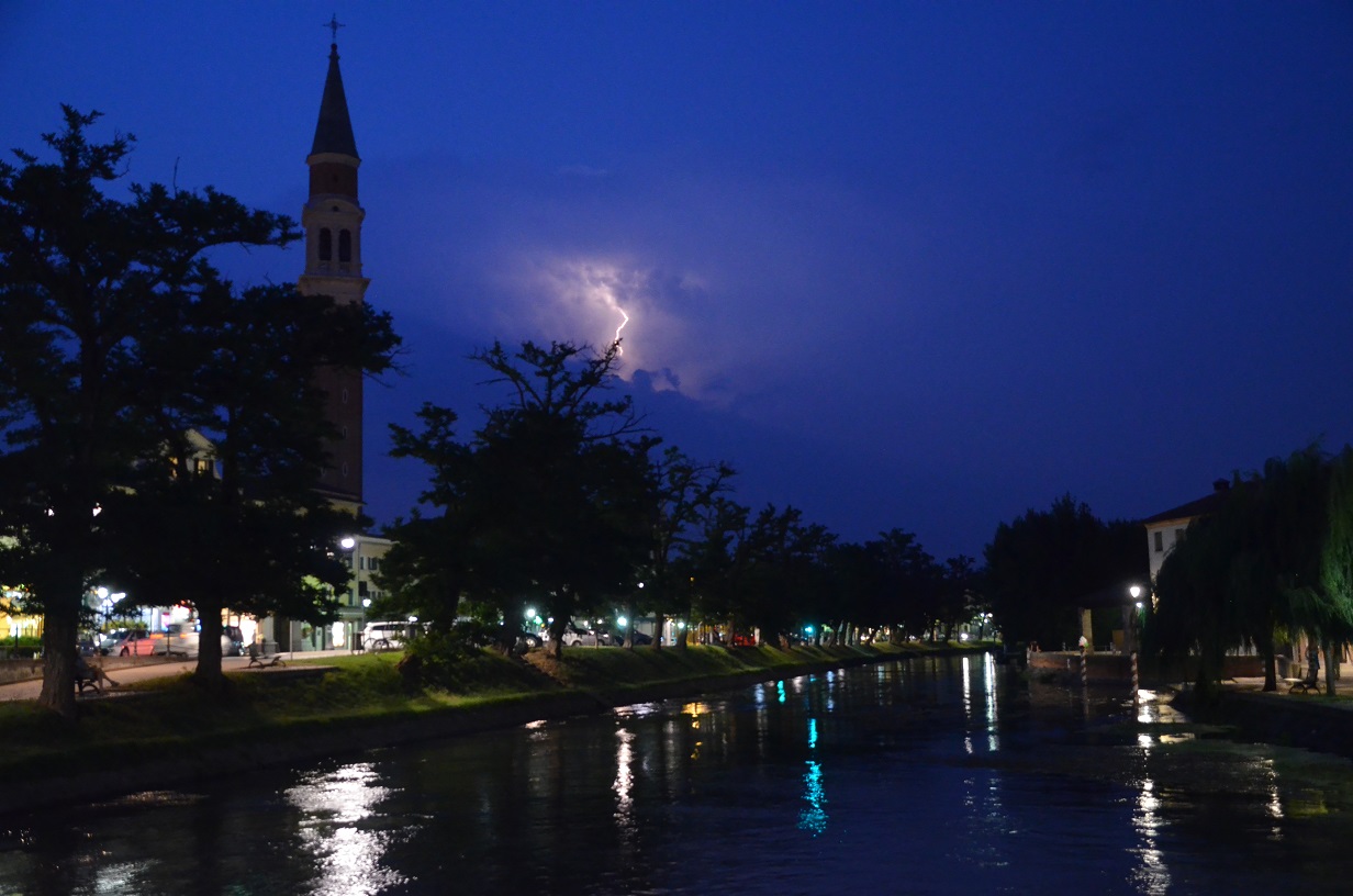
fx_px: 1406
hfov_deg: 51.4
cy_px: 448
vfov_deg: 35.3
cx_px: 676
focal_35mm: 38
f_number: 4
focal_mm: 25
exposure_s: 1/13
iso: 3200
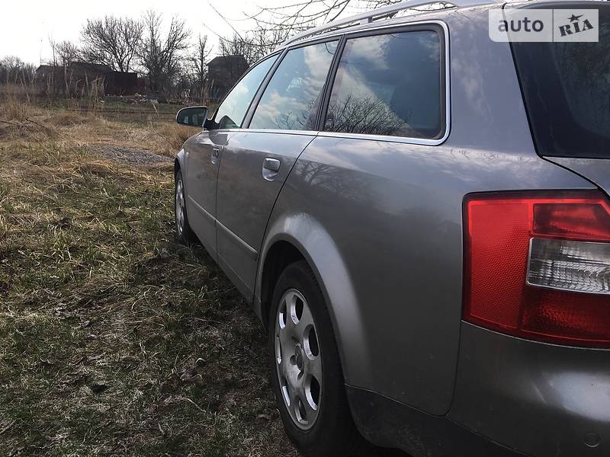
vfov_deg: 48.2
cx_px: 305
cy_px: 228
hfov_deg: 61.7
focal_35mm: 29
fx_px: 511
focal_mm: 4.2
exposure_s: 1/884
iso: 25
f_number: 2.2
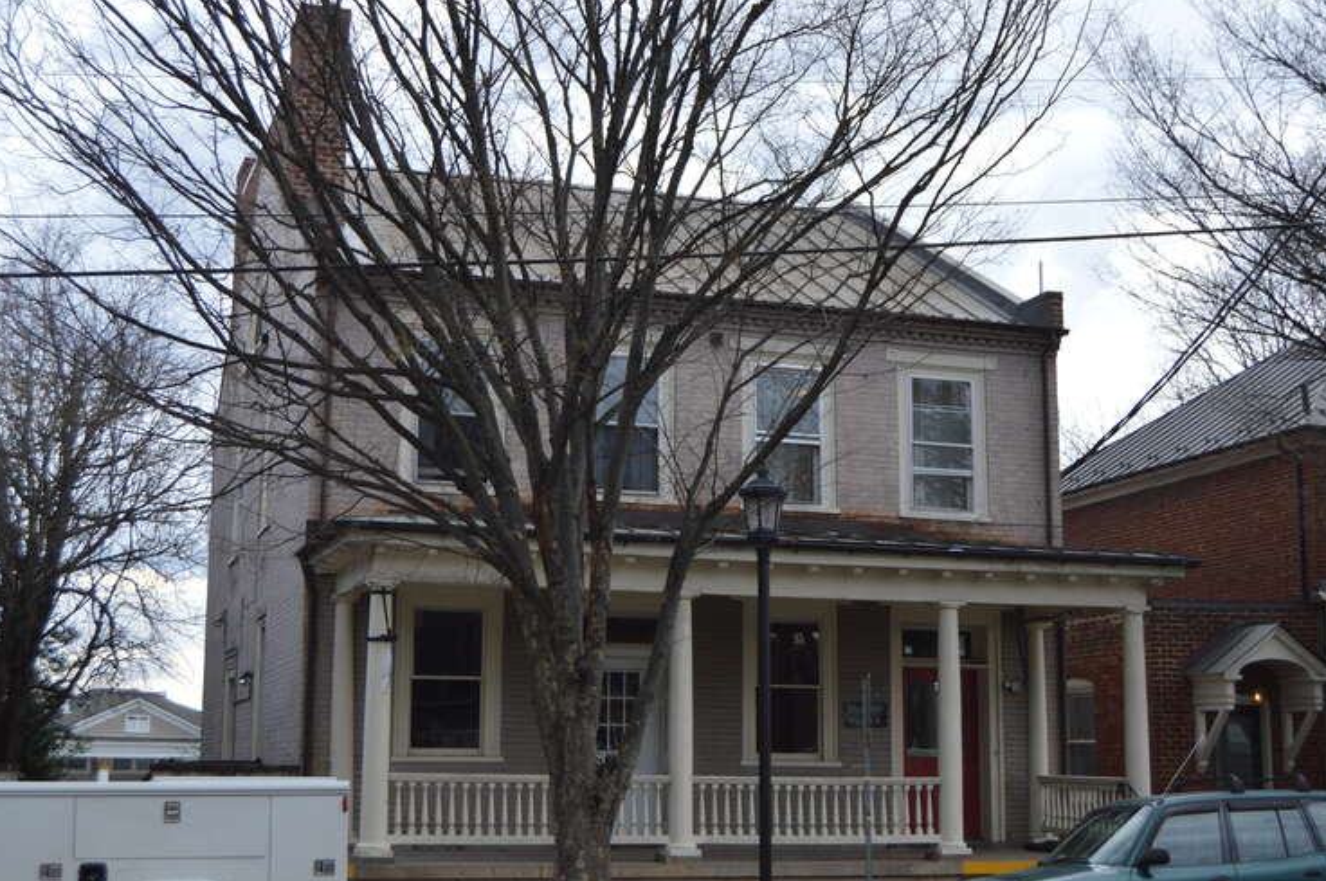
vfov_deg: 26.7
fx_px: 1860
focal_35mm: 51
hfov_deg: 39.2
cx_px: 625
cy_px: 443
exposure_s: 1/125
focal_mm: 31
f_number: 5.6
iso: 180
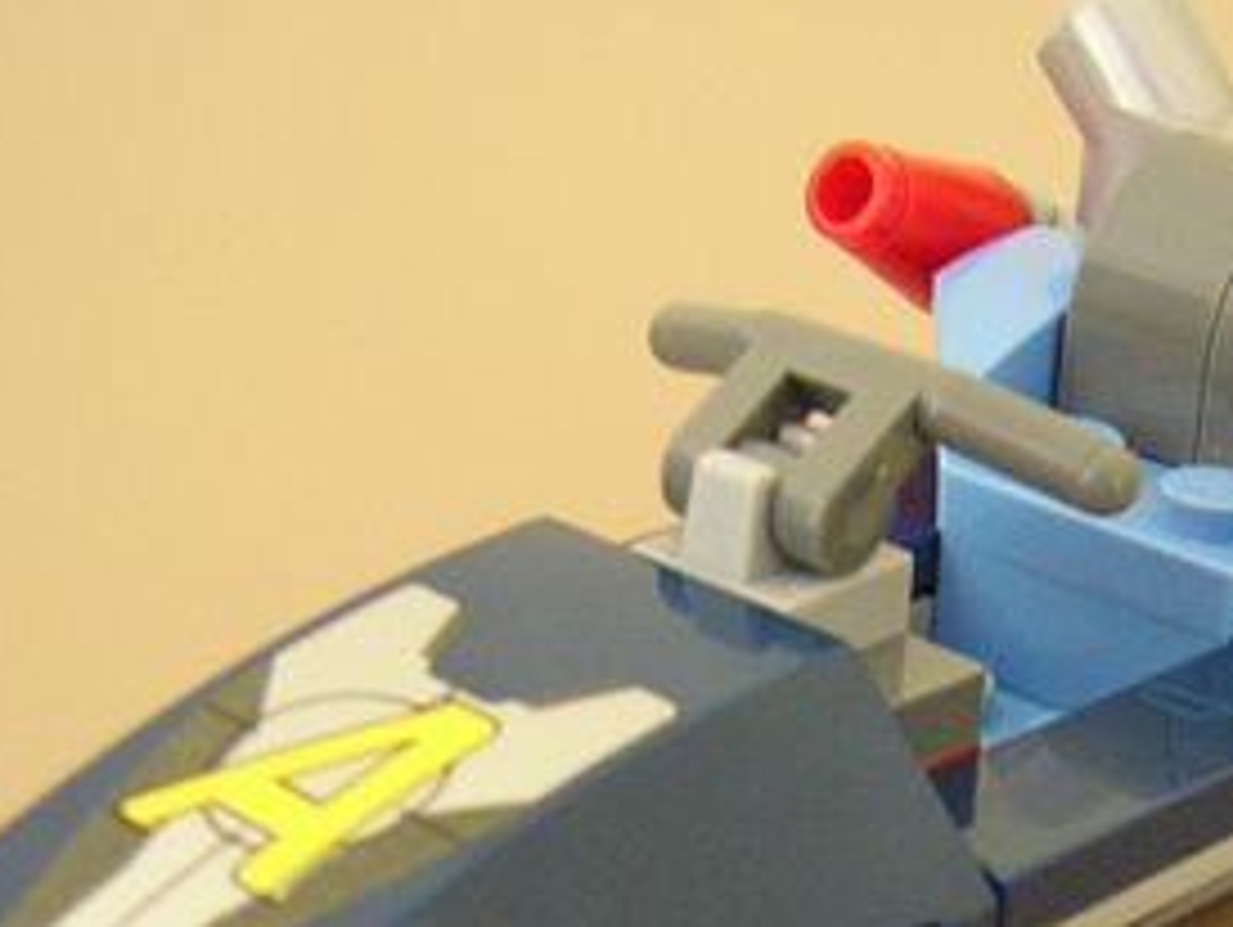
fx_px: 2995
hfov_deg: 23.1
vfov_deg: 17.5
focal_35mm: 84
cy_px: 716
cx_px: 868
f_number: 2.6
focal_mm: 4.7
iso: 394
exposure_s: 1/3.2
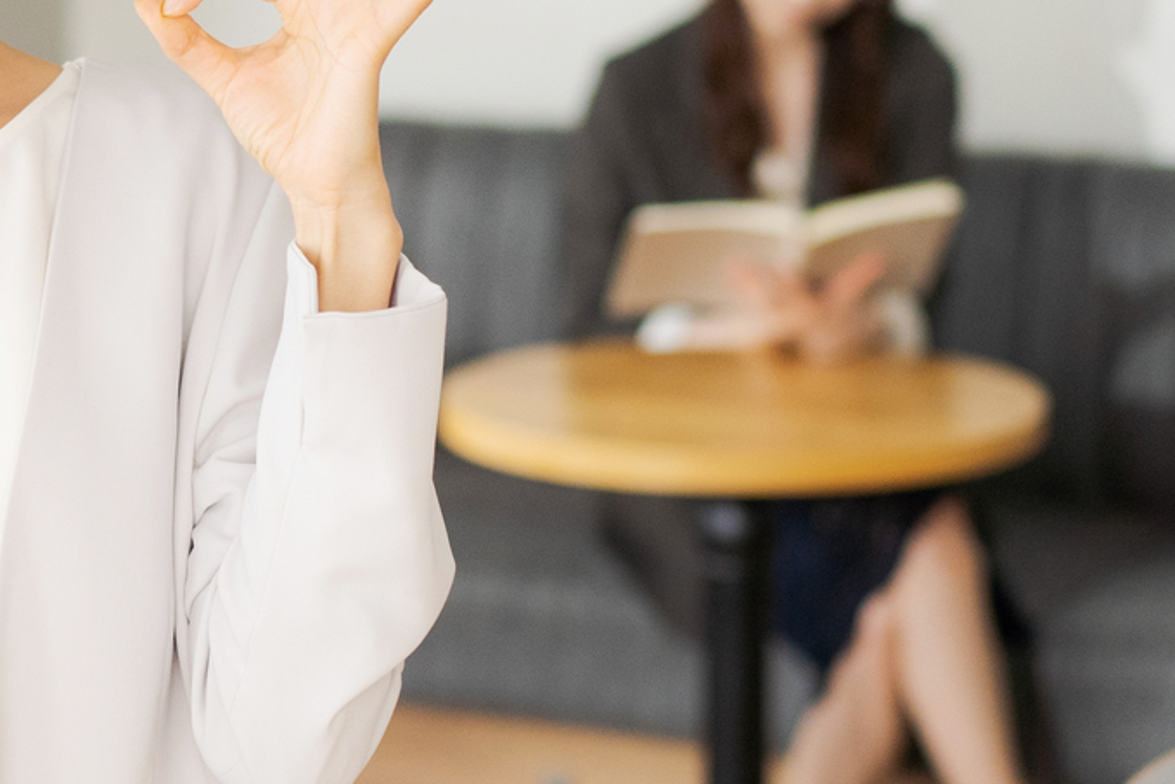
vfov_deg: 8.5
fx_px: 5288
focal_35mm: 162
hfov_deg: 12.5
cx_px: -36
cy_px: 250
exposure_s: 1/160
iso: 800
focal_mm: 55
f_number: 2.5
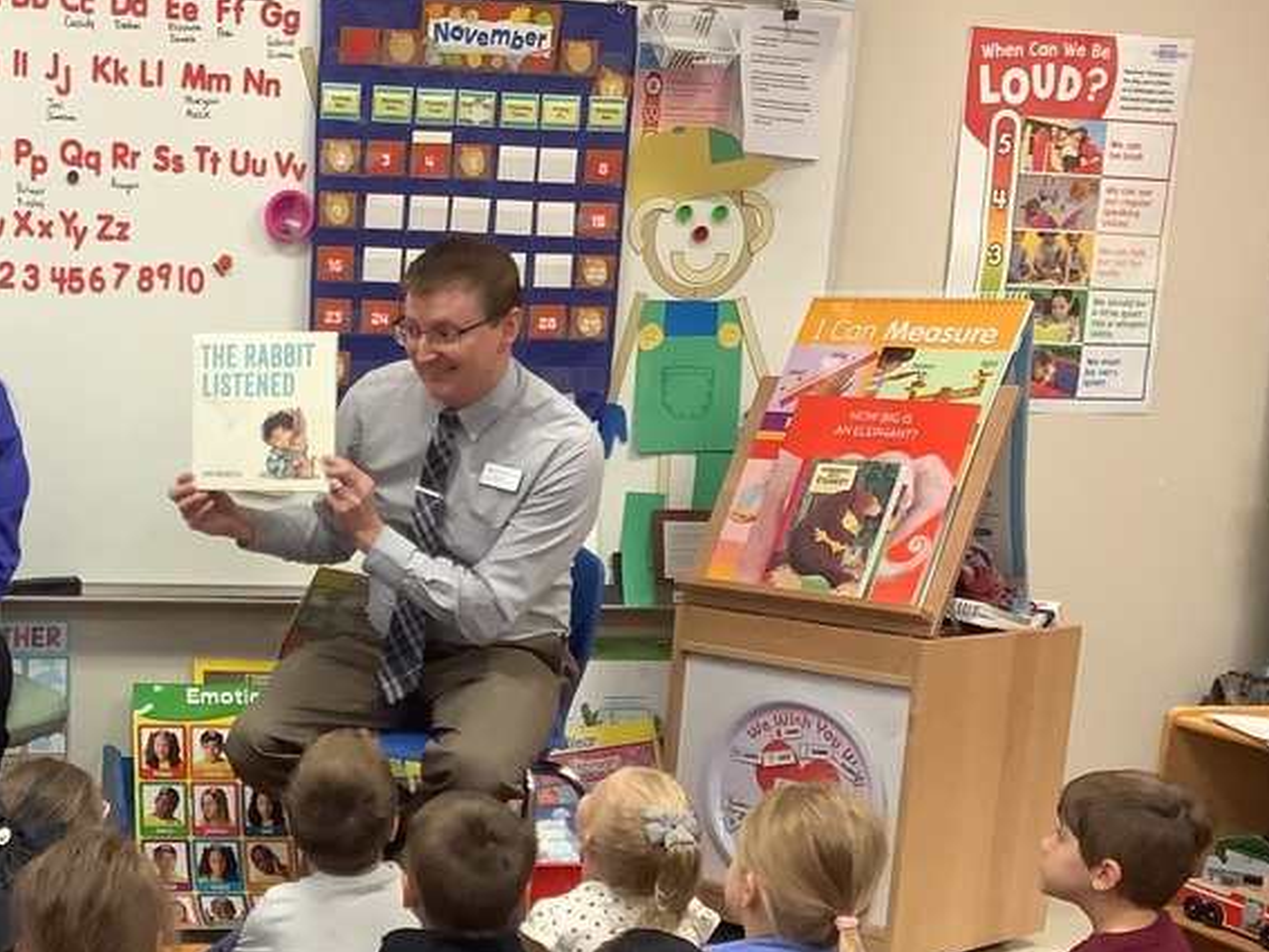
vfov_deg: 25.7
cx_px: 175
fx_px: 2052
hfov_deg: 32.9
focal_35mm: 56
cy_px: 746
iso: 200
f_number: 2.4
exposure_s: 1/60
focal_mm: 3.3
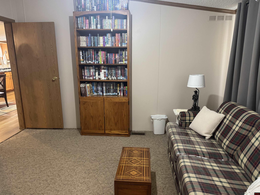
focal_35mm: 24
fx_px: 180
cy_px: 98
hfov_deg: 71.6
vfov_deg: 56.8
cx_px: 130
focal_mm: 6.76
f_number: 1.78
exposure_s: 1/60
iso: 640
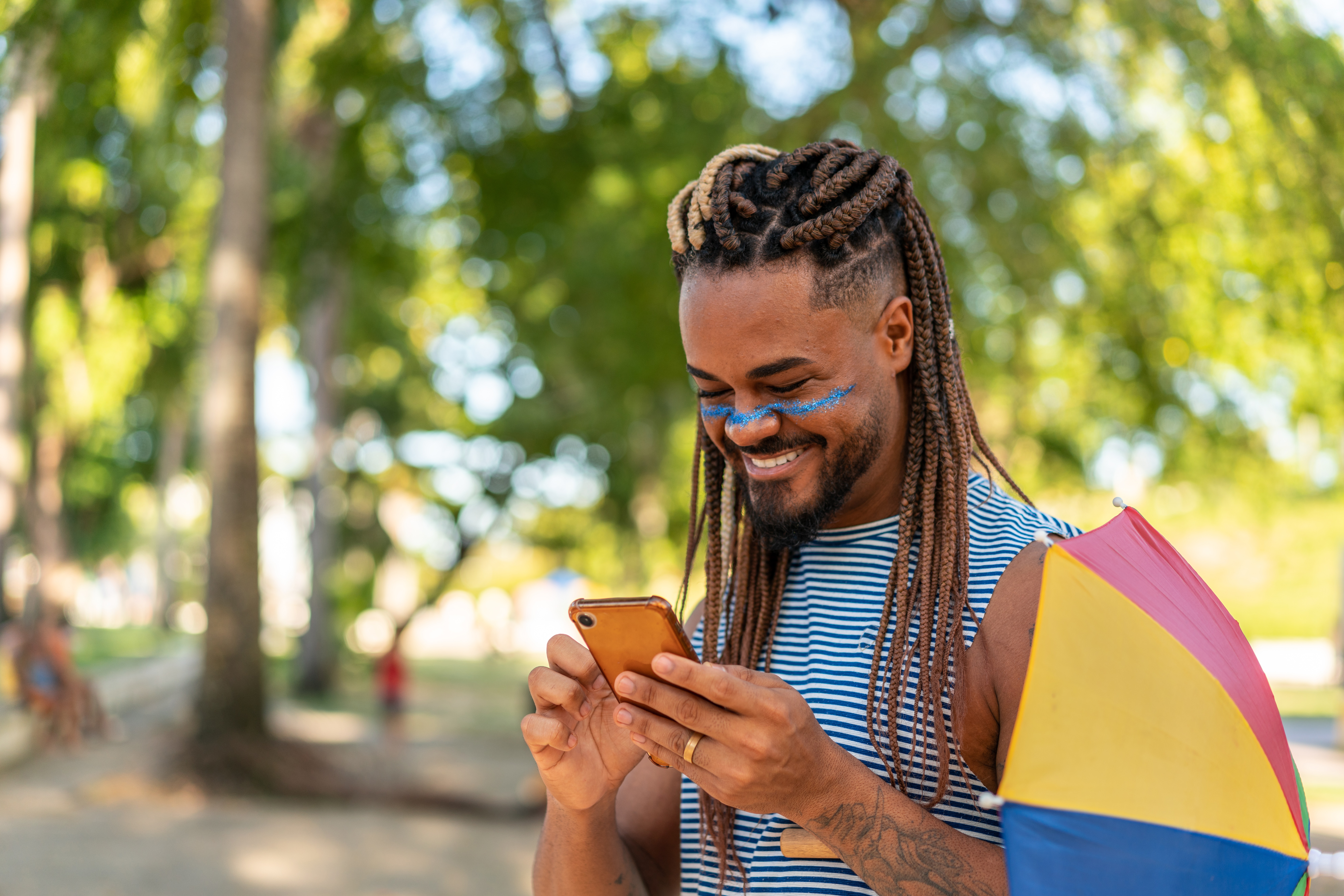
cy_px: 448
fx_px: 2053
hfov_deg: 36.2
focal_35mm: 55
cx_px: 672
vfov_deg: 24.6
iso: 100
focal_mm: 55
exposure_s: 1/400
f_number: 2.2
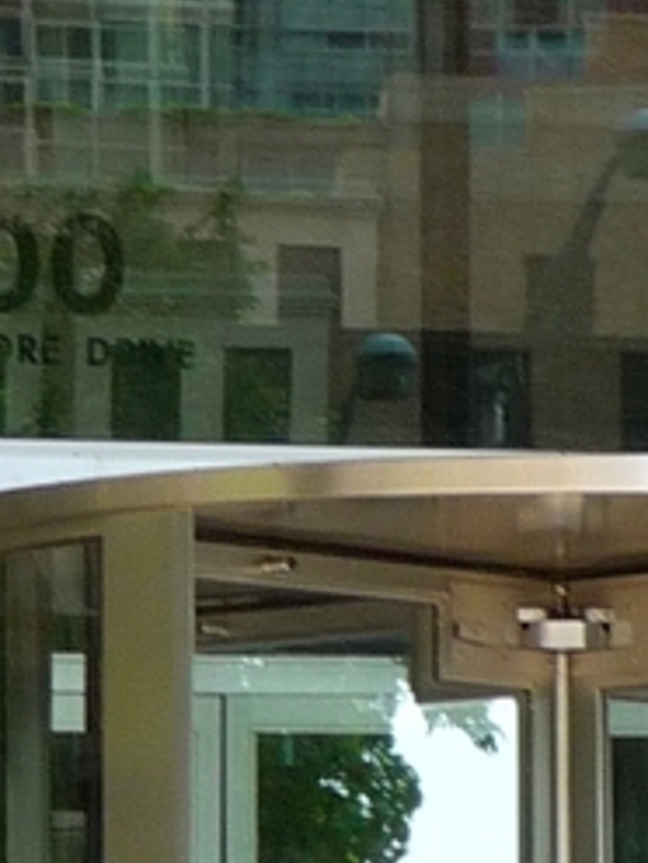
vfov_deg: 7.0
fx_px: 7064
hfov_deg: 5.2
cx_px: 502
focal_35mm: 283
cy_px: 525
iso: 100
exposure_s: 1/50
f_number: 4.2
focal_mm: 8
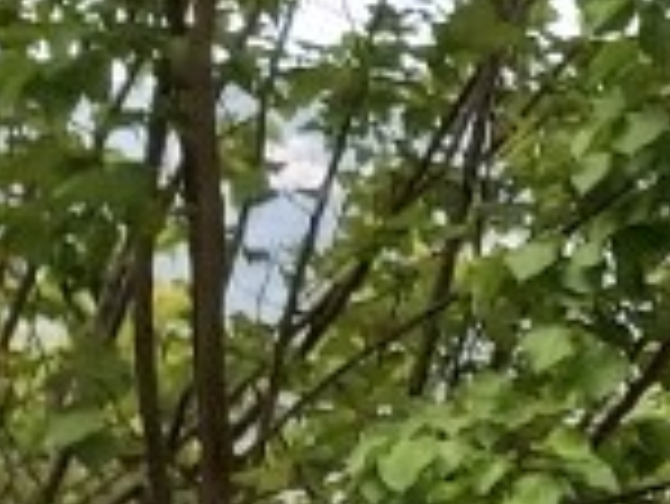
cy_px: 338
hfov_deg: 8.4
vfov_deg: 8.3
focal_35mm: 179
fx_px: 3467
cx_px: 2293
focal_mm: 3.92
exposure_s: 1/1276
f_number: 1.7
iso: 64
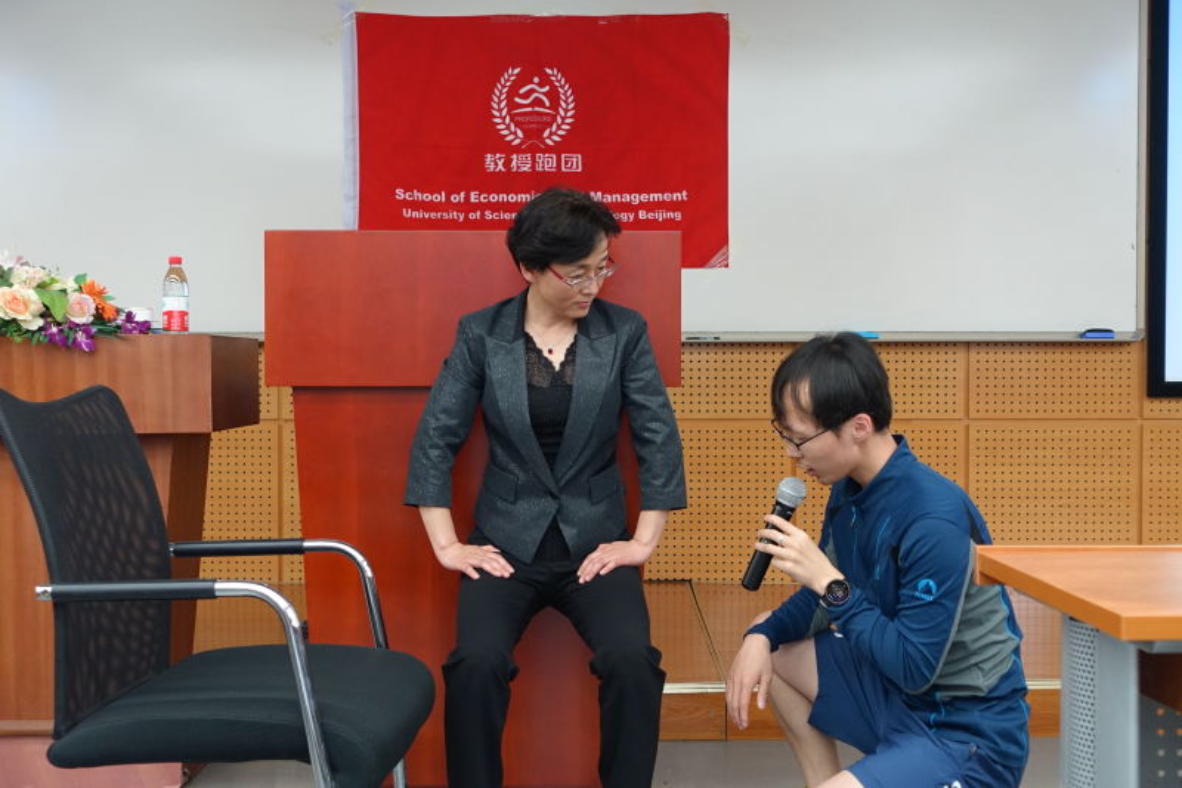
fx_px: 1379
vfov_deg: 31.9
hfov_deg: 46.4
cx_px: 591
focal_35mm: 42
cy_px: 394
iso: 640
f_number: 2.8
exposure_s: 1/50
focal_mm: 15.31
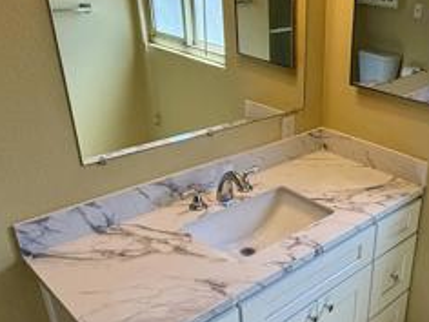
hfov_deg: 46.5
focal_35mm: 38
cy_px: 184
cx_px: 340
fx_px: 471
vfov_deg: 37.6
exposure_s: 1/120
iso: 80
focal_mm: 2.22
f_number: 2.2
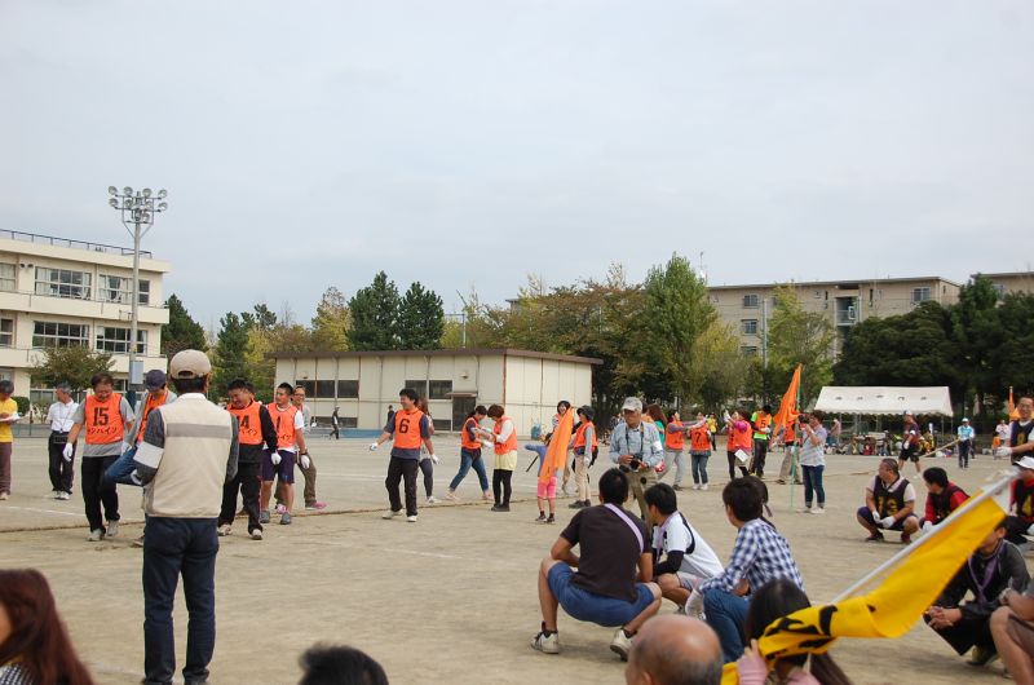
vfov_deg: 32.9
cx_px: 517
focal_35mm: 40
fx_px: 1161
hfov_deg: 48.0
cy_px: 342
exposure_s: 1/1000
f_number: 4.5
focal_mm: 27
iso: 200
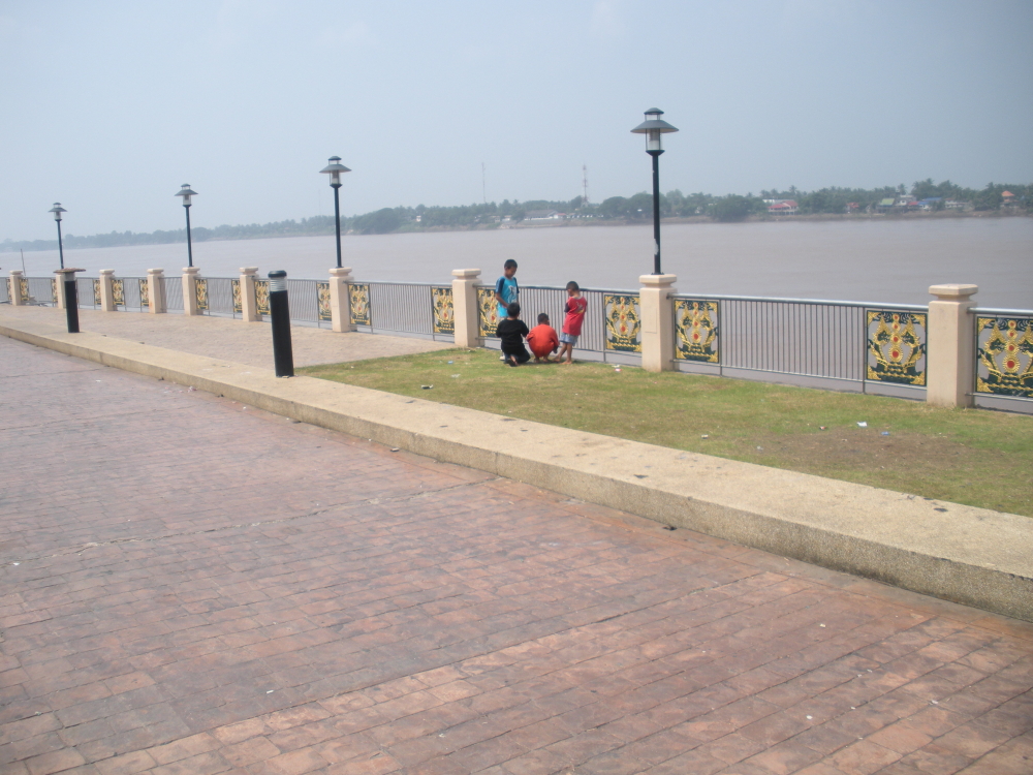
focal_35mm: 36
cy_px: 388
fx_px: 1074
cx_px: 516
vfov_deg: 39.7
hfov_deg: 51.4
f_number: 3.5
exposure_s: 1/761
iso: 64
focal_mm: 6.3
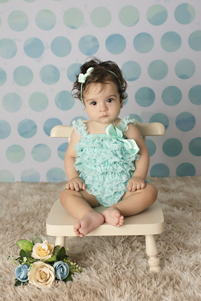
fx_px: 440
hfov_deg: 25.8
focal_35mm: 52
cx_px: 100
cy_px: 150
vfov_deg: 37.9
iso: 500
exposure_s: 1/200
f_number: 3.5
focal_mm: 35
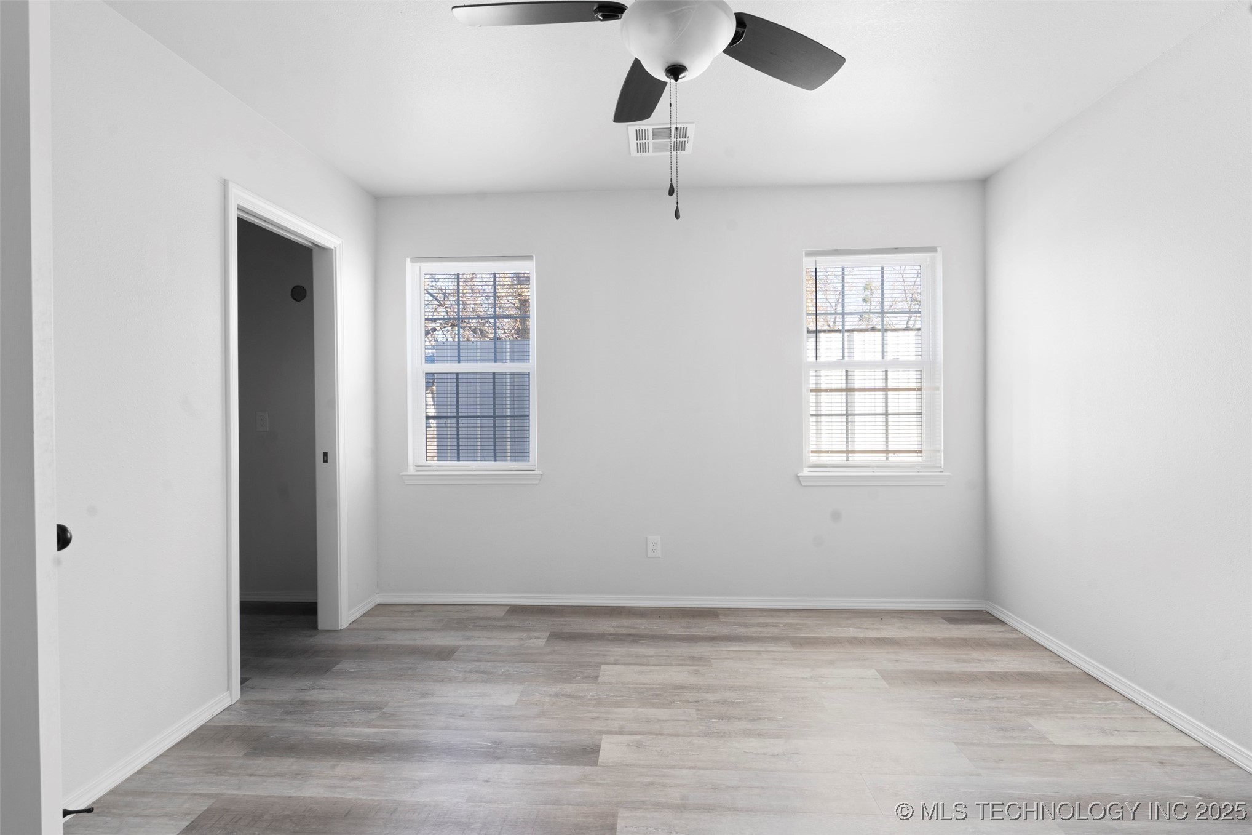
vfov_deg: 73.7
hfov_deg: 96.7
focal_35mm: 16
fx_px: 556
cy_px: 418
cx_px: 626
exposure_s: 1/3
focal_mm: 16
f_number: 9
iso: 250
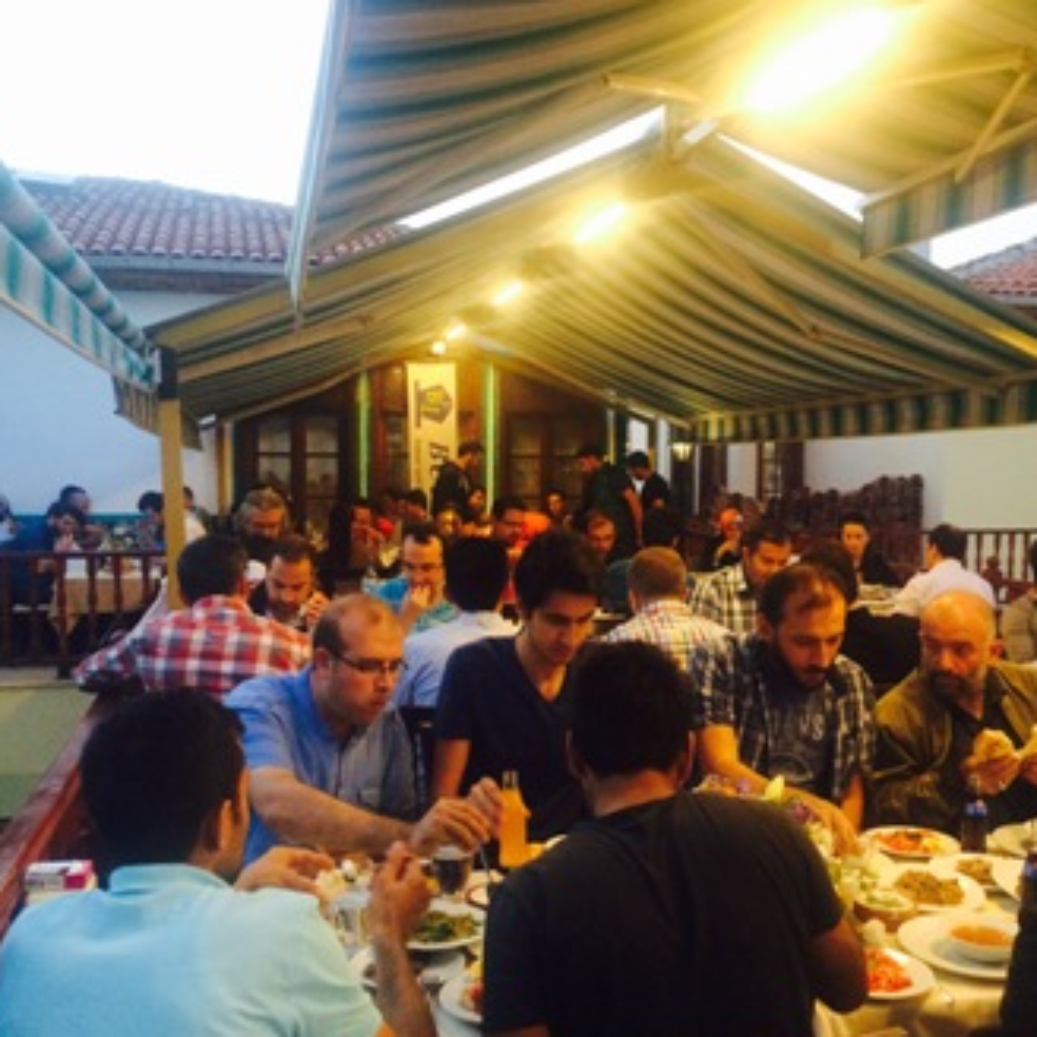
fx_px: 1186
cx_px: 572
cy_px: 525
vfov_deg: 47.2
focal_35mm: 35
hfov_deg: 47.1
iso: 200
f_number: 2.2
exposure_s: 1/30
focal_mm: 4.15
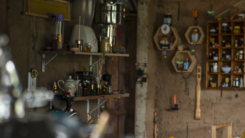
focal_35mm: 95
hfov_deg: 22.1
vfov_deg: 12.7
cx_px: 199
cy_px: 52
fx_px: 617
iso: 160
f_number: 1.4
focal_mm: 35
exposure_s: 1/200
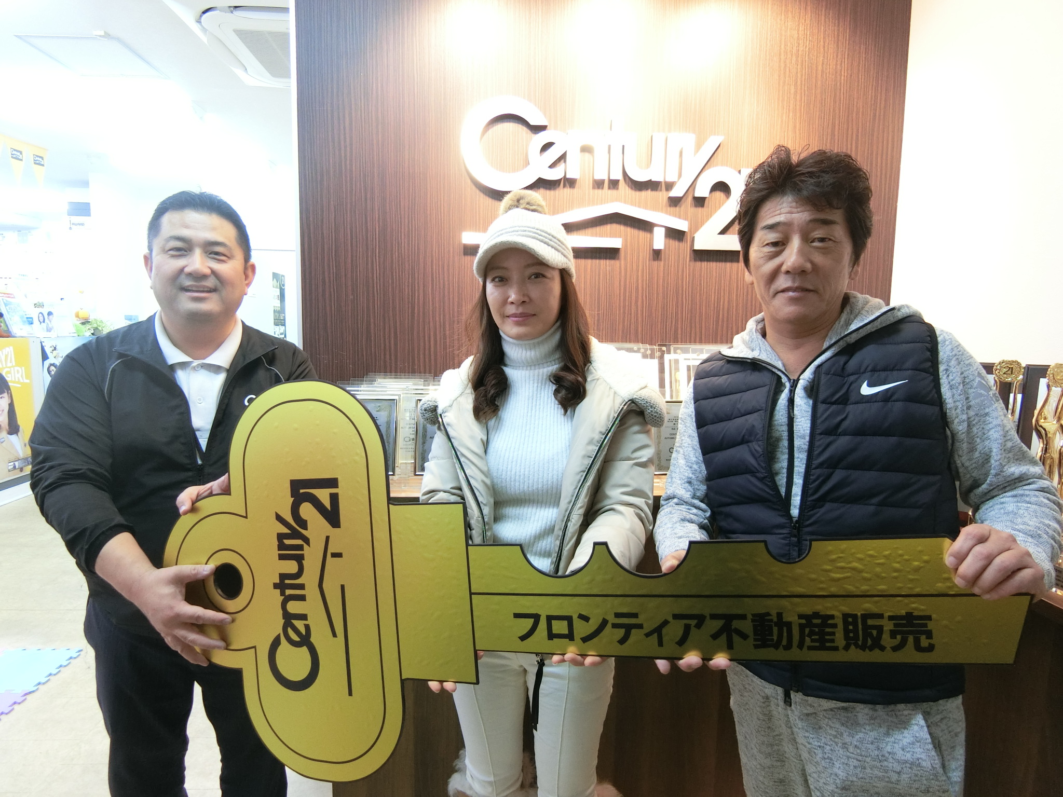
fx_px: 583
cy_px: 398
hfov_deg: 84.7
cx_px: 532
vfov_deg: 68.7
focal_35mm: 19
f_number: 2.7
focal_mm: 4.06
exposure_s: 1/40
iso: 400
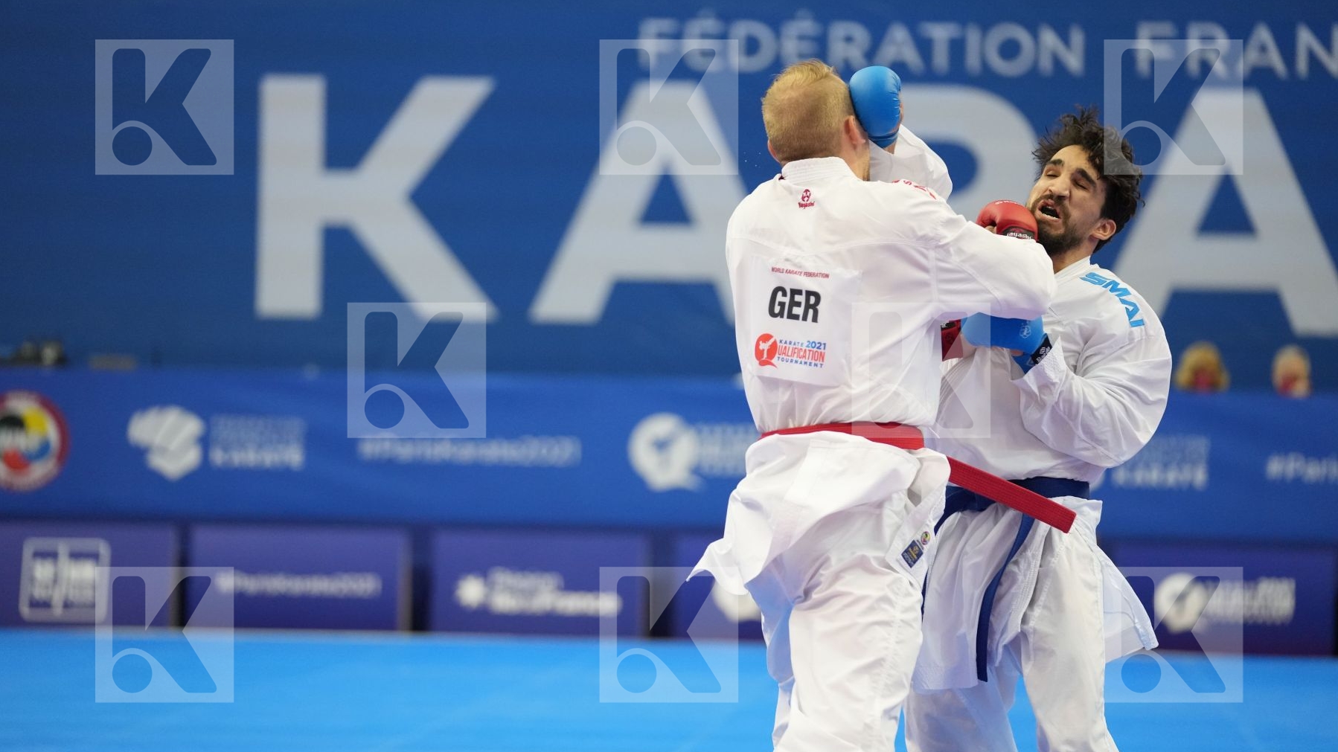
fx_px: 5321
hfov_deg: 14.3
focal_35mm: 150
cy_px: 370
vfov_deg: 8.1
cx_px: 669
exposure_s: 1/1000
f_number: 2.8
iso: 3200
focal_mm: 143
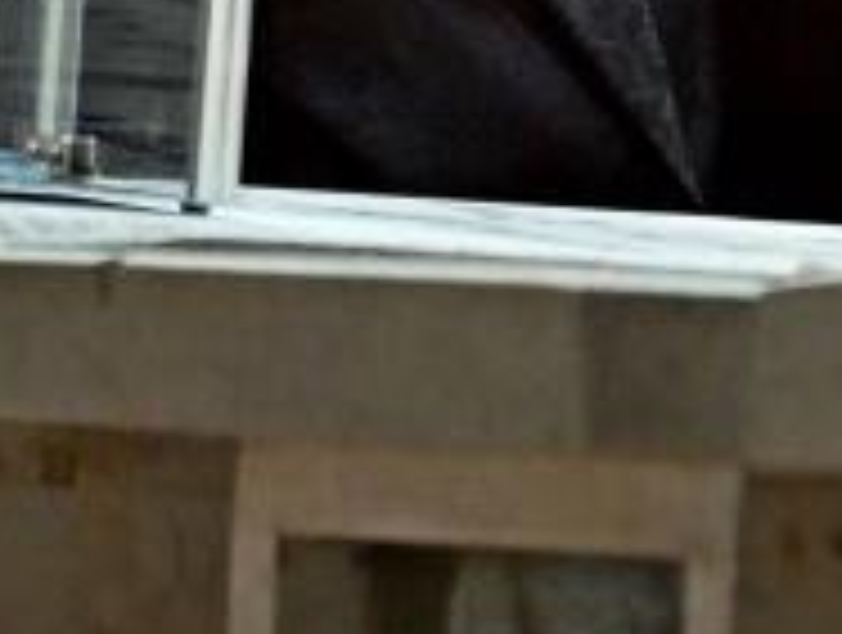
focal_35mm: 1376
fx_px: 33534
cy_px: -872
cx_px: 1099
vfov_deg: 1.1
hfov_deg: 1.4
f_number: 2.8
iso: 1000
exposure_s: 1/250
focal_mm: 175
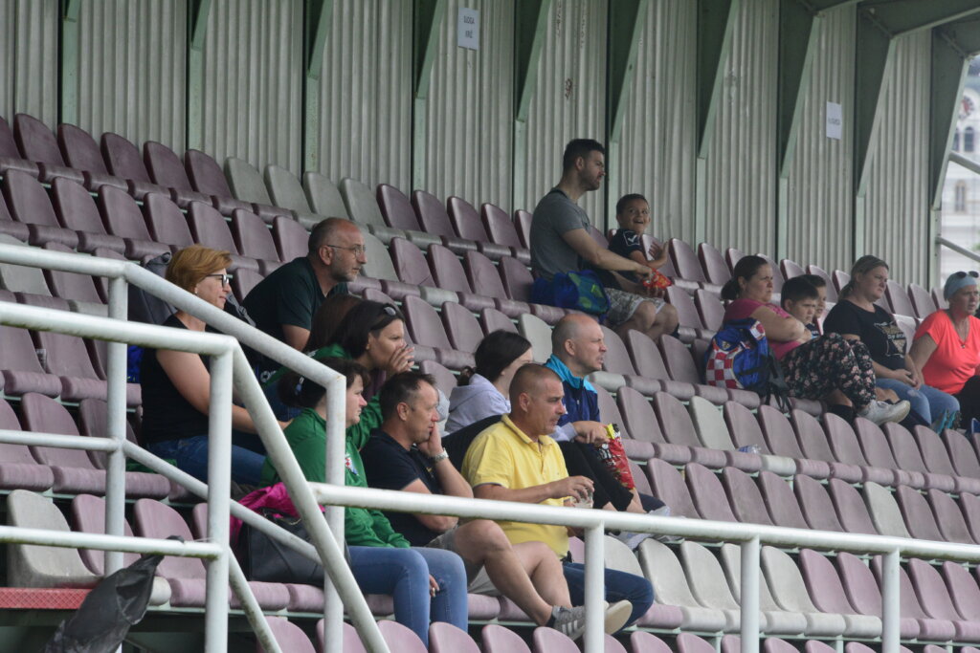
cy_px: 326
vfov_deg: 4.6
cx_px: 490
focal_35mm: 300
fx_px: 8167
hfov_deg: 6.9
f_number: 14
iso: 4000
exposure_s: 1/800
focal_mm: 300
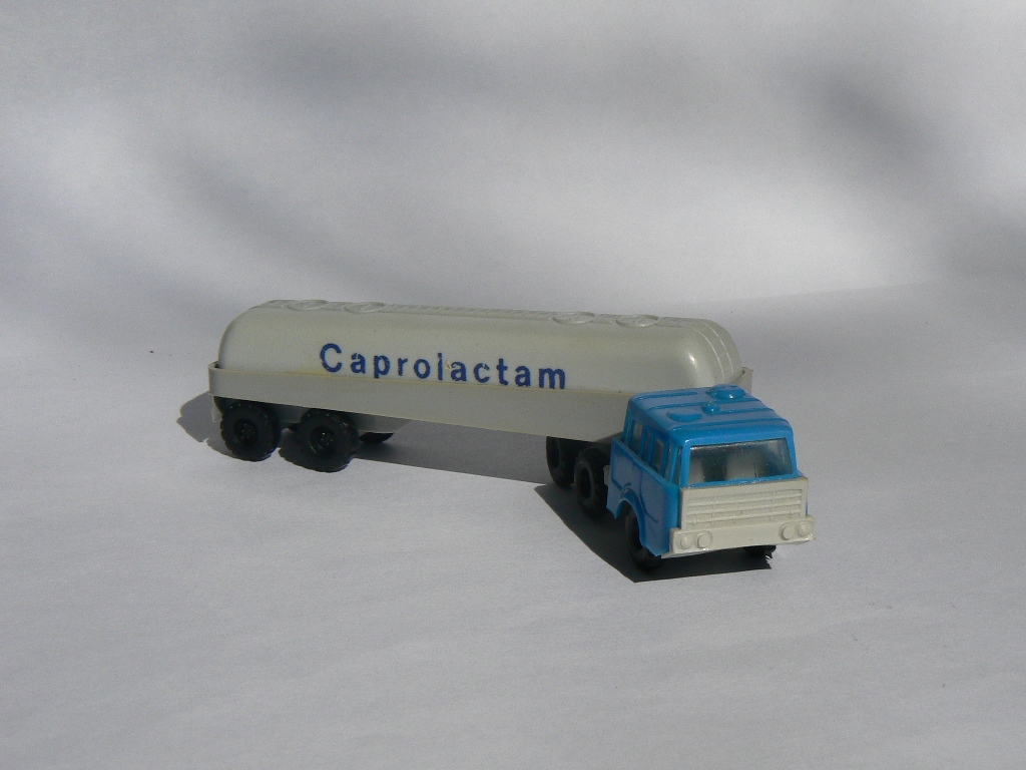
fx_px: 2104
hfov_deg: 27.4
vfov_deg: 20.7
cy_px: 385
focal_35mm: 71
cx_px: 513
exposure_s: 1/1000
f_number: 8
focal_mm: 11.8
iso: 80
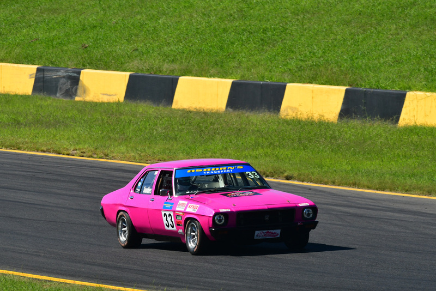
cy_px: 146
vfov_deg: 3.0
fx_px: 5633
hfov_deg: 4.4
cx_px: 218
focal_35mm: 465
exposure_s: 1/640
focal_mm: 310
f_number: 13
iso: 500
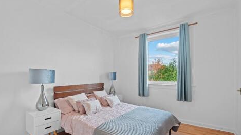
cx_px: 120
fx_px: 109
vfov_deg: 63.8
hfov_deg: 95.9
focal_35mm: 17
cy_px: 74
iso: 250
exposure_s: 1/2.5
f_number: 9
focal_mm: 16
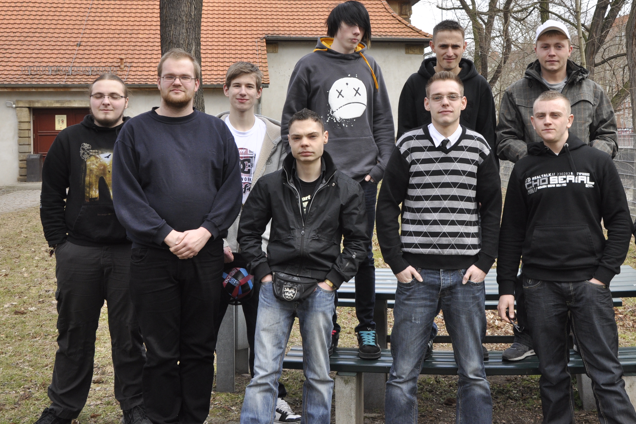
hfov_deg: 40.8
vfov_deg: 27.9
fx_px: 848
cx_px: 398
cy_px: 146
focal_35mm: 48
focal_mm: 24
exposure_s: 1/200
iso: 400
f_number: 9
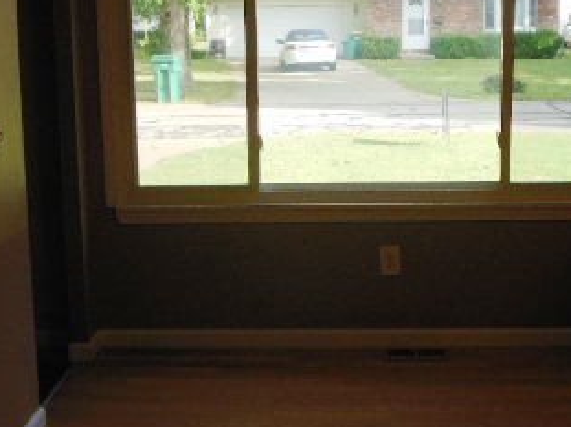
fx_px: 1121
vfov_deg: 21.6
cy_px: 205
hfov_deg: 28.6
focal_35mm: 68
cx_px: 303
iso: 250
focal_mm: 6
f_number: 3.5
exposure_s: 1/250
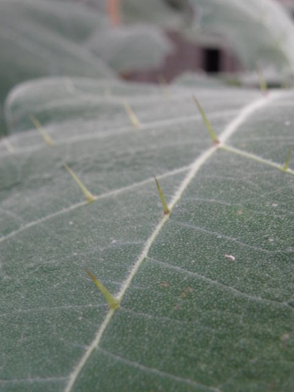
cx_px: 147
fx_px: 578
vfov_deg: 37.5
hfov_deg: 28.6
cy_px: 196
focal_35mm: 51
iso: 400
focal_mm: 9.22
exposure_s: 1/10
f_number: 3.5
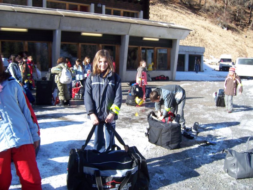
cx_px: 126
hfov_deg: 51.4
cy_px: 95
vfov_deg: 39.7
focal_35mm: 36
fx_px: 263
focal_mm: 6.2
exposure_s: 1/400
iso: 80
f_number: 2.8
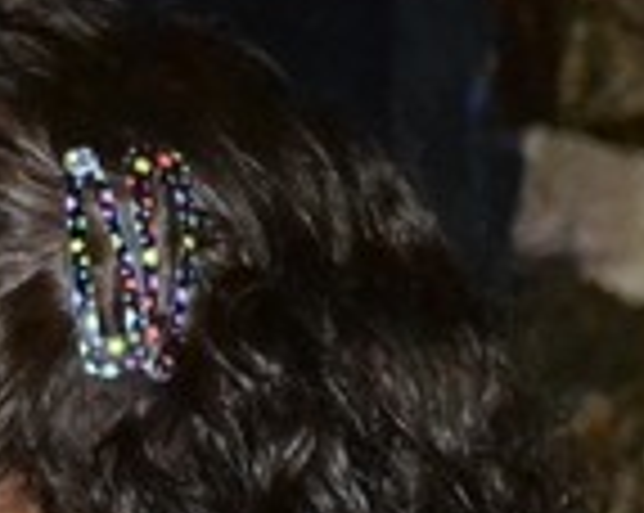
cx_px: -1428
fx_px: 8451
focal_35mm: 444
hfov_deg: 4.2
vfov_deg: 3.5
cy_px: 965
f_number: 5.3
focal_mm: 44
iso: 3200
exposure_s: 1/60
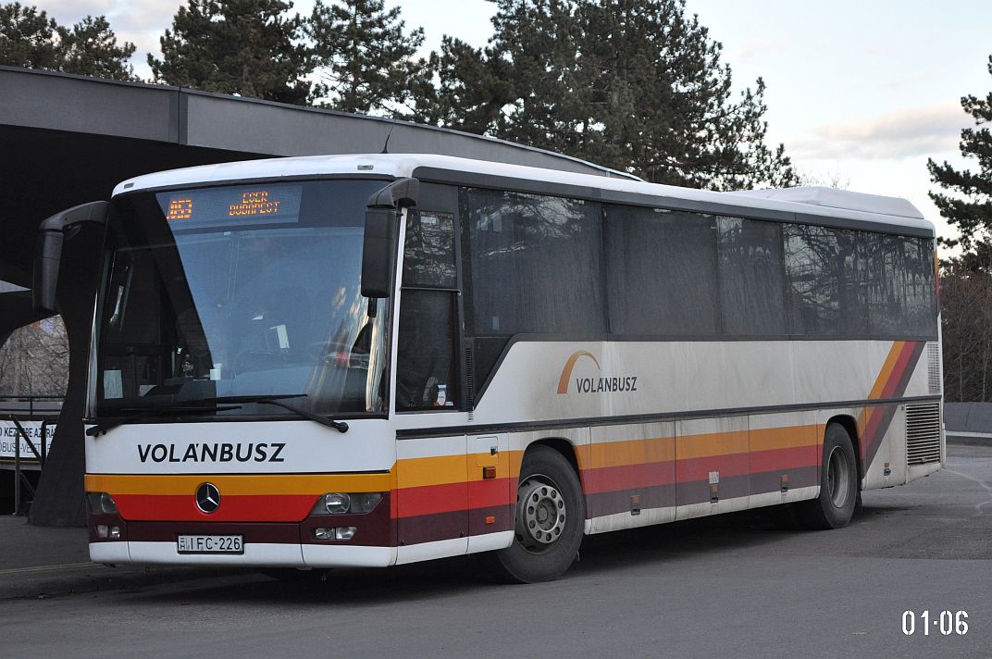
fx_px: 2147
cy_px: 330
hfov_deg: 26.0
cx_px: 496
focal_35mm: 78
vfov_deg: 17.4
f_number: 5
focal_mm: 52
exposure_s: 1/500
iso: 800
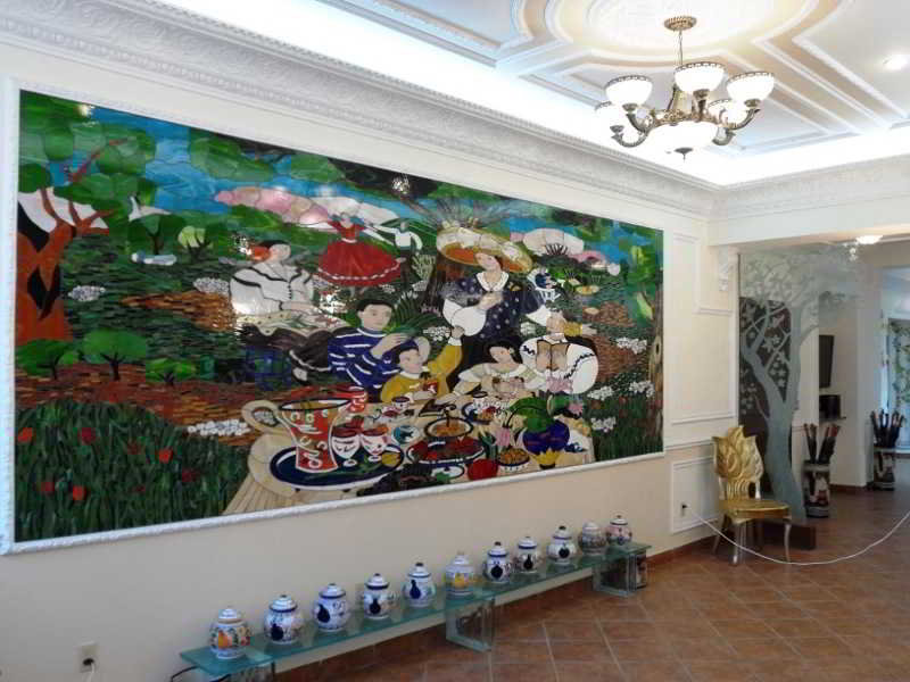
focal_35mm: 32
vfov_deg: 44.2
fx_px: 841
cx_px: 455
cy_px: 341
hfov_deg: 56.8
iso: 160
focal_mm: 5.8
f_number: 3.3
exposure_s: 1/30
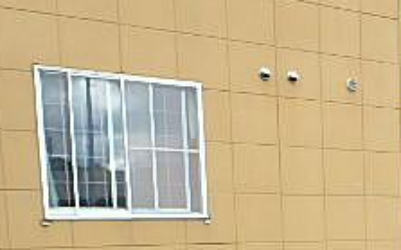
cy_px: 340
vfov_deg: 18.6
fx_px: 699
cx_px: 448
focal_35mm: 64
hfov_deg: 28.8
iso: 125
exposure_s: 1/400
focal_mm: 3.7
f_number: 3.5
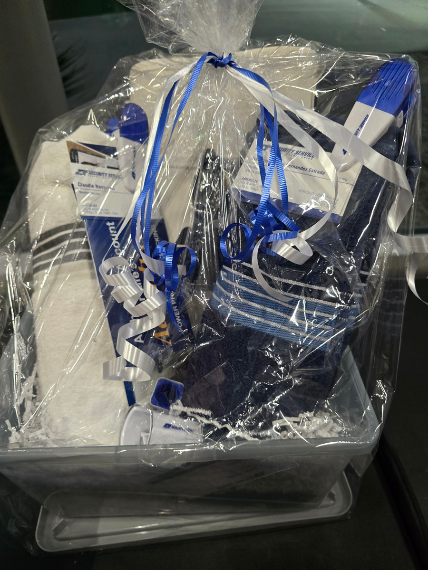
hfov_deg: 58.9
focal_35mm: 23
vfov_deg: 73.9
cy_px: 285
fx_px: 379
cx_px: 214
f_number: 1.7
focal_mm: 6.3
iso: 1000
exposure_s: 1/120
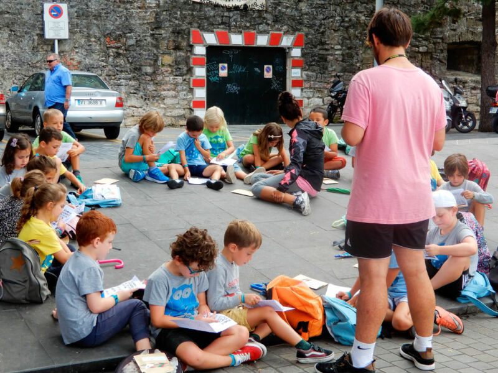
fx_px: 719
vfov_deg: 29.1
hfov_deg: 38.2
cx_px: 249
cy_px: 186
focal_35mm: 50
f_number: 4
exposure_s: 1/200
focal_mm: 8.9
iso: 80
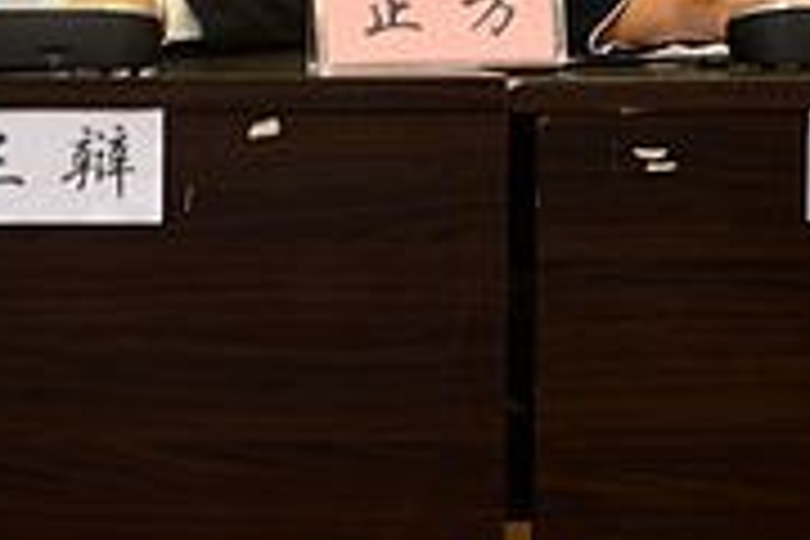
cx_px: 279
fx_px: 8429
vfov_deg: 3.7
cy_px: -297
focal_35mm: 375
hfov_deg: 5.5
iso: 100
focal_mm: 75
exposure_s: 1/2
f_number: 5.3
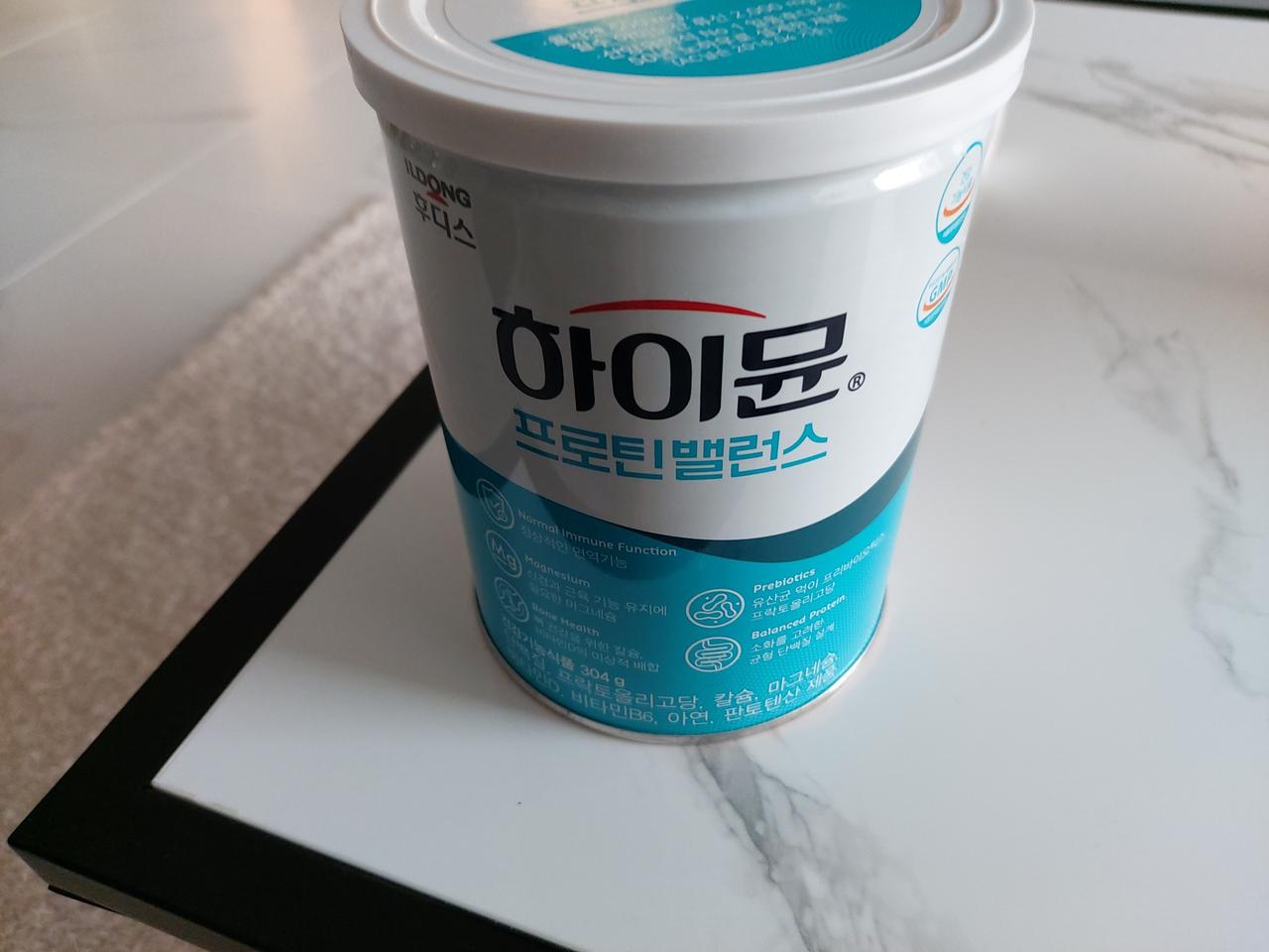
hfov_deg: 69.4
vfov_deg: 54.9
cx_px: 634
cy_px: 476
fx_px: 916
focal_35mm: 25
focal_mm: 4.58
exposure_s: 1/60
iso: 200
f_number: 2
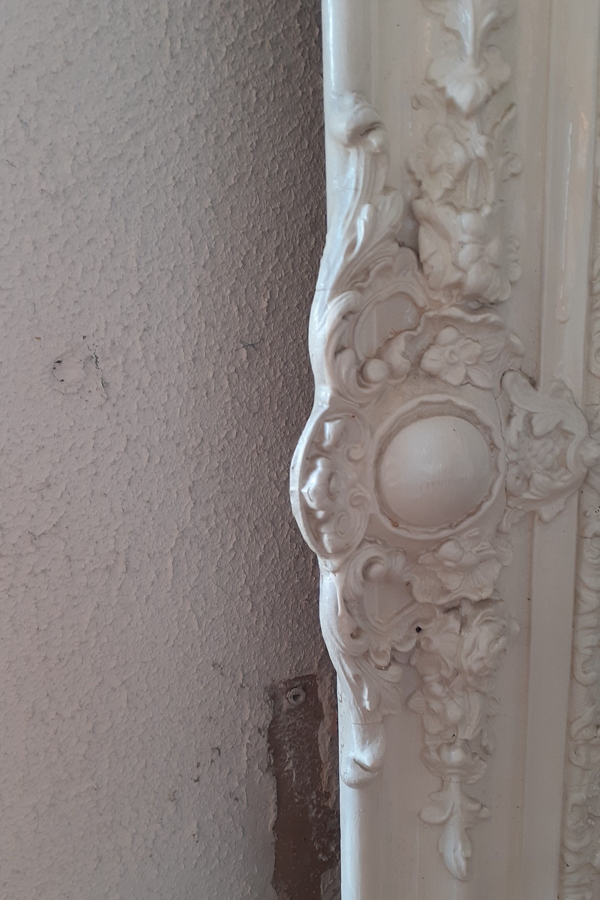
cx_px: 220
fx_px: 900
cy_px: 518
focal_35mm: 36
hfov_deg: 36.6
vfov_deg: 52.9
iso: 50
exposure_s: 1/50
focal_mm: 3.6
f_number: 1.9
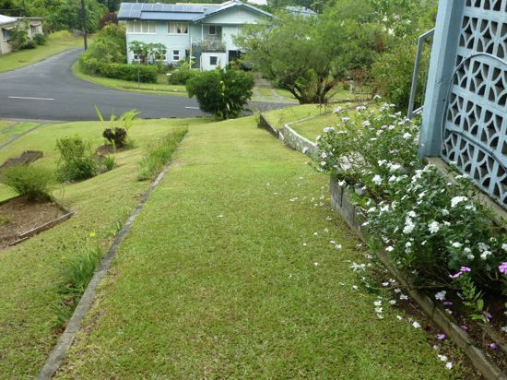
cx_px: 254
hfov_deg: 51.4
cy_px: 190
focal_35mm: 36
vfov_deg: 39.6
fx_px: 527
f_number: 4
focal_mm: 6.4
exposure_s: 1/250
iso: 100
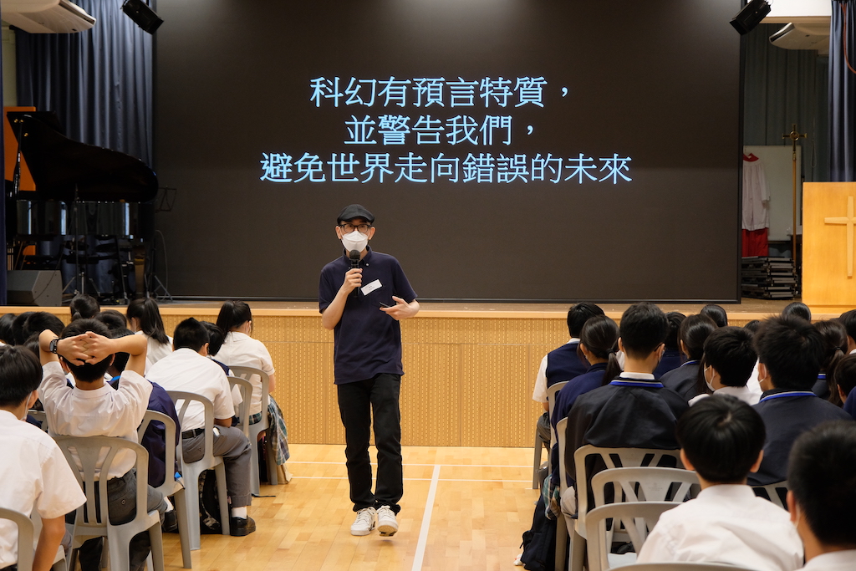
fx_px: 1522
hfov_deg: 31.4
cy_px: 286
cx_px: 428
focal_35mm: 64
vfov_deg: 21.2
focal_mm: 42.9
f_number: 4
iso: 1000
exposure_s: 1/60
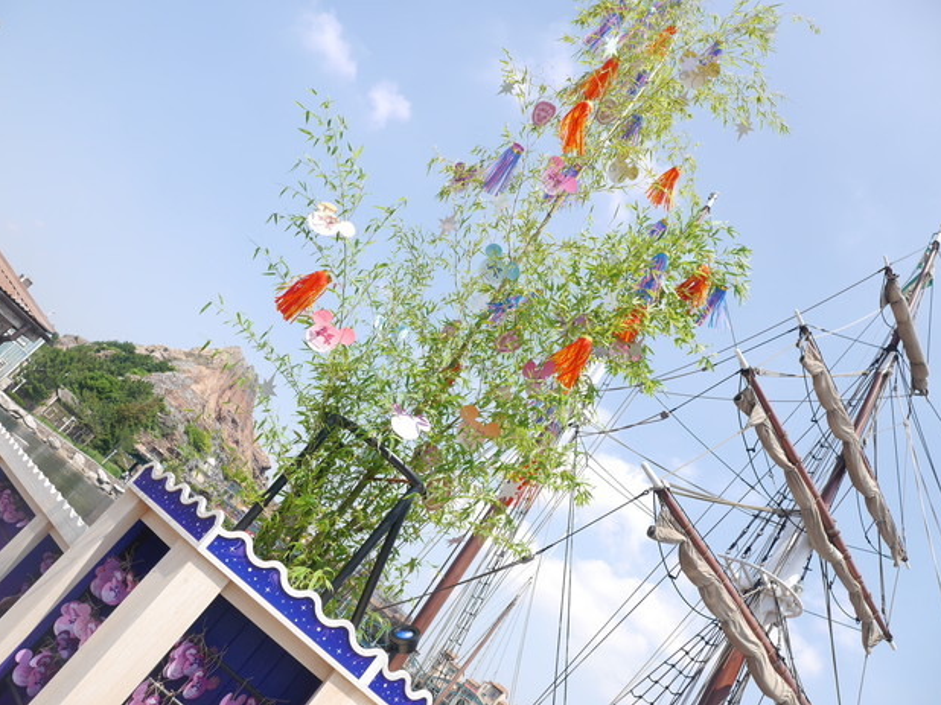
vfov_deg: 48.2
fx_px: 788
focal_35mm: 29
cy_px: 341
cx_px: 461
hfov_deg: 61.7
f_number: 6.3
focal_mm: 14
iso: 160
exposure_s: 1/320
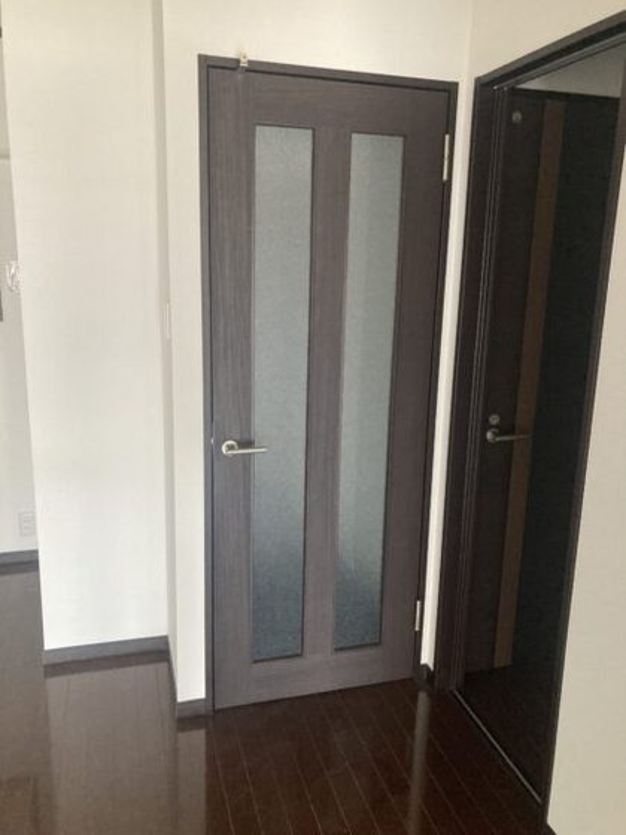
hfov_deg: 49.7
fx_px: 675
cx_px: 313
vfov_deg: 63.4
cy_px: 418
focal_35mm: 28
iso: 320
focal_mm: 3.99
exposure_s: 1/60
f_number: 1.8
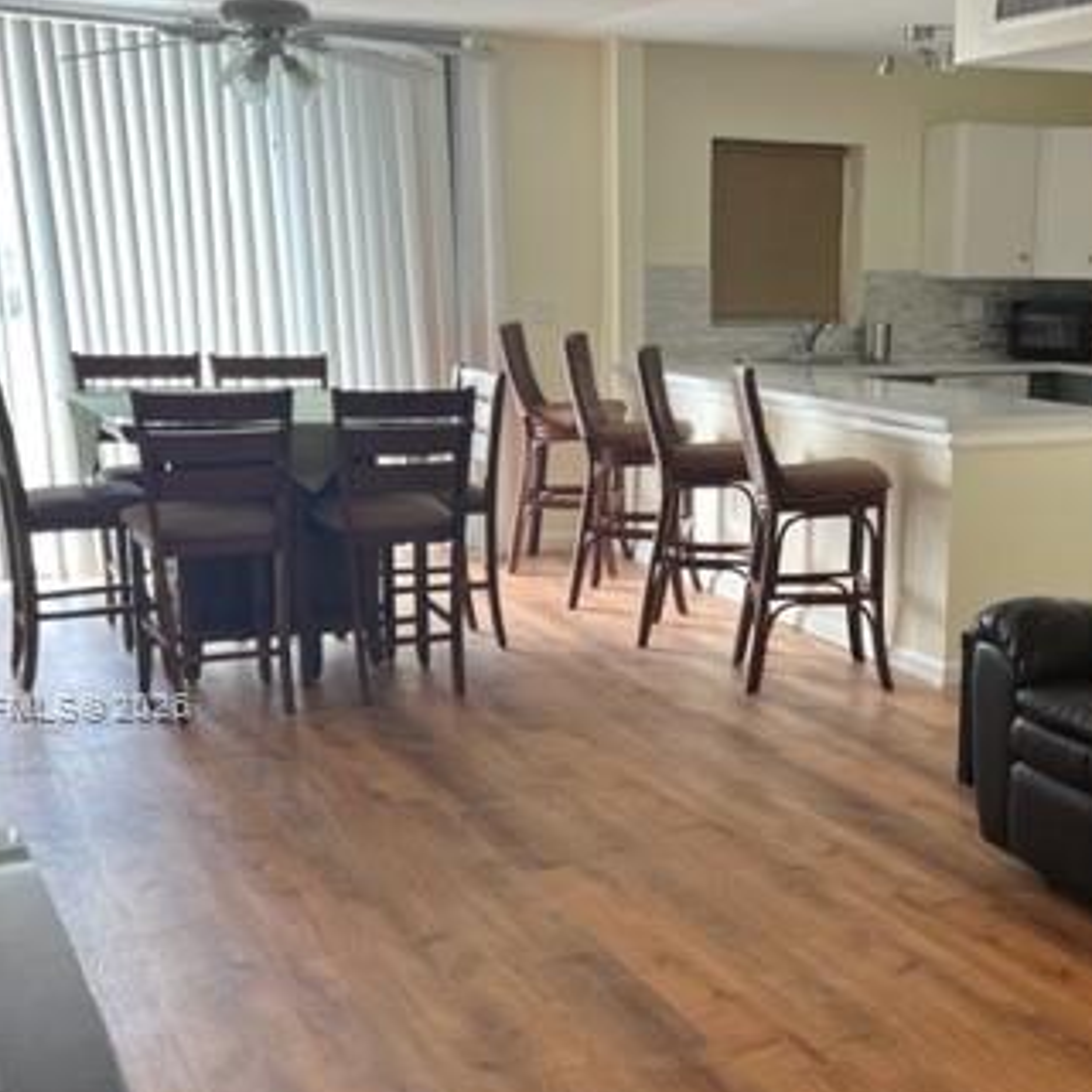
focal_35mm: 46
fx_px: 1642
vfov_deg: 36.5
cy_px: 706
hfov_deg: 36.0
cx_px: 816
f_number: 1.5
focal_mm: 5.7
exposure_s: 1/60
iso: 64
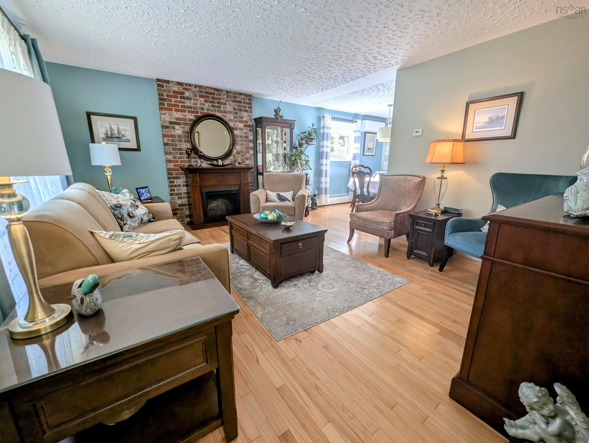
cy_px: 222
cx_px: 294
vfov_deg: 90.1
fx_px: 222
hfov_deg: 106.1
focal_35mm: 13
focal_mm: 1.95
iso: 83
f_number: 2.2
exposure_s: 1/120
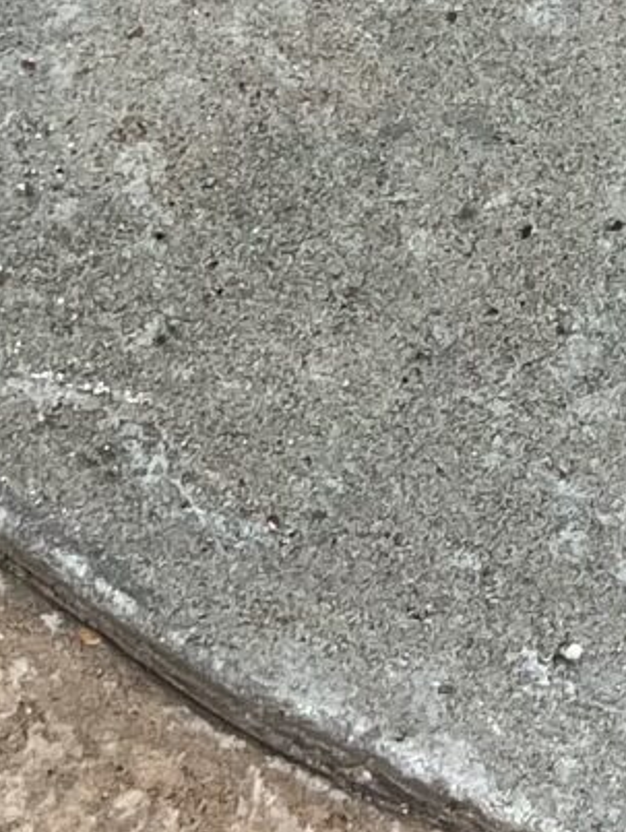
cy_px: -768
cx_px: 1535
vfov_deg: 11.0
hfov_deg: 8.2
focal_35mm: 165
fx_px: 3972
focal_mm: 5.1
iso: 32
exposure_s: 1/3344
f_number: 1.6
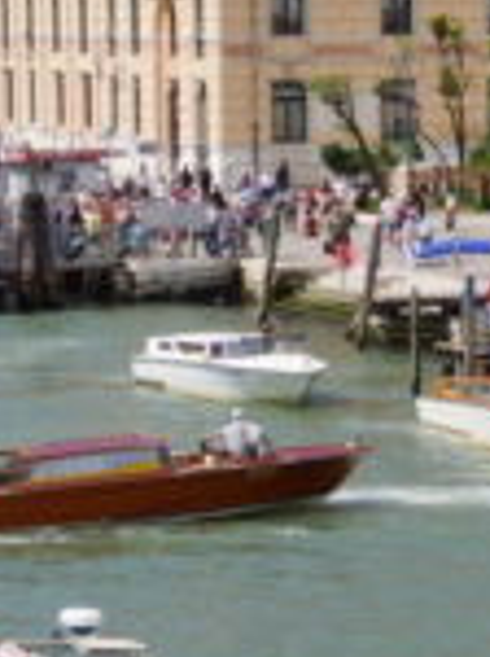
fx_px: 3786
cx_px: 1221
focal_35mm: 200
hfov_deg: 6.9
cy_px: 199
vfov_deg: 9.9
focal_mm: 26
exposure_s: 1/200
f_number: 13
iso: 100
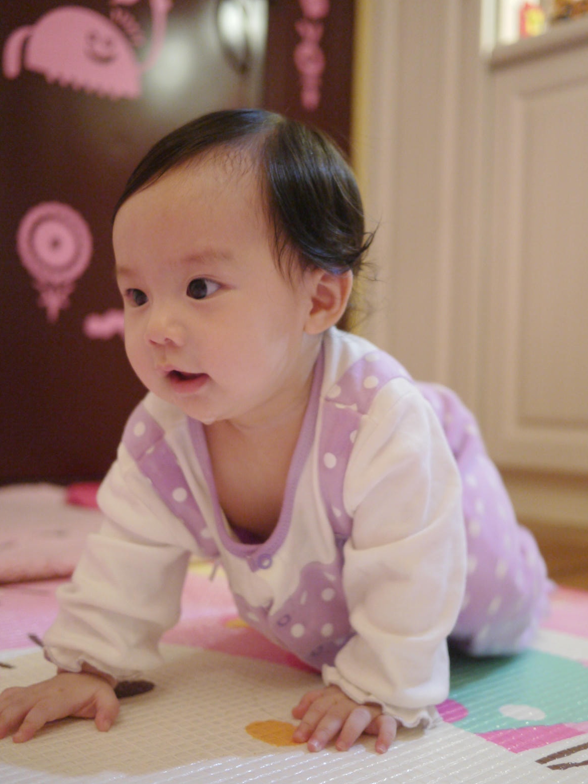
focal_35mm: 41
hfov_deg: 35.1
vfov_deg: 45.8
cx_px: 298
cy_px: 391
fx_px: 928
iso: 800
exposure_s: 1/60
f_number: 1.7
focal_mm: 20
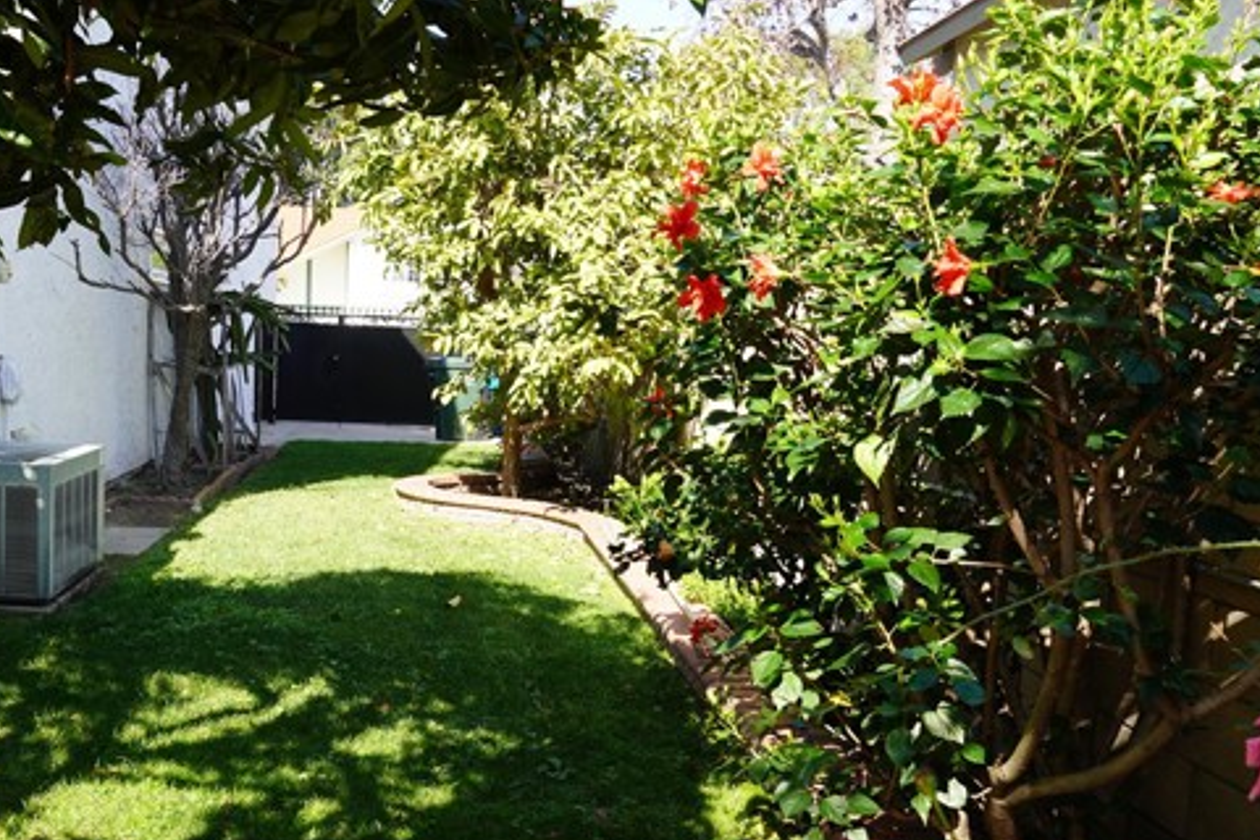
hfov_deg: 52.5
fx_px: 1260
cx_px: 467
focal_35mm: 36
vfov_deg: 36.7
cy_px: 516
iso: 100
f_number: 6.3
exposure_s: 1/100
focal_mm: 18
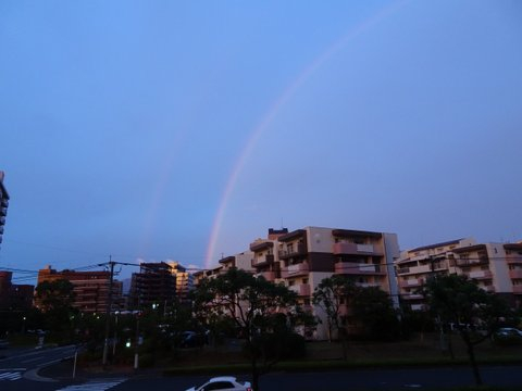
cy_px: 196
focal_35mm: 24
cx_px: 261
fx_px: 362
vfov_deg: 56.8
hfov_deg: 71.6
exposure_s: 1/30
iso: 400
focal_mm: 4.1
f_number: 3.5
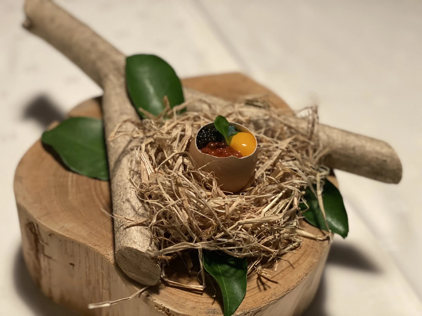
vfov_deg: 28.0
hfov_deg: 36.8
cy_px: 158
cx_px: 211
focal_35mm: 52
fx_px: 634
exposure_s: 1/30
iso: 400
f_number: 2
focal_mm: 6
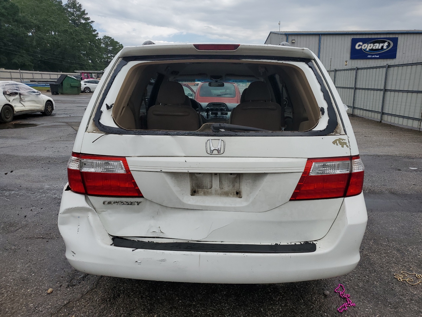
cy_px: 158
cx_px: 211
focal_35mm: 26
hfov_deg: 67.3
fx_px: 317
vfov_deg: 53.1
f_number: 1.5
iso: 50
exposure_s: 1/3333
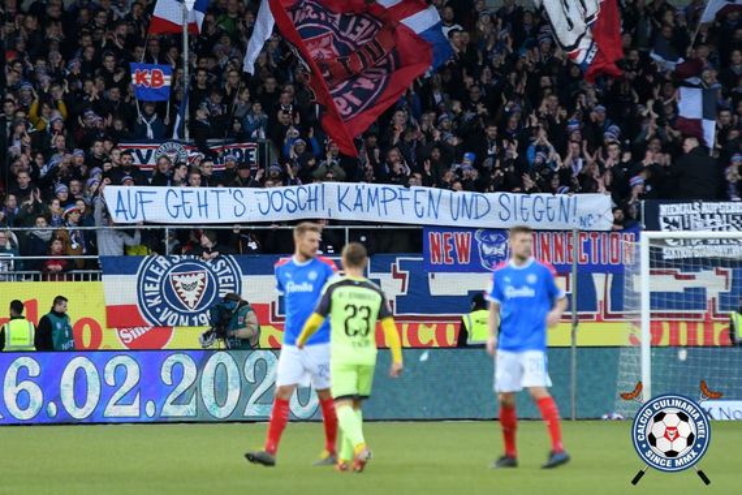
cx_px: 371
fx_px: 6183
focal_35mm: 300
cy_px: 248
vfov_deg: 4.6
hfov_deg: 6.9
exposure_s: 1/1250
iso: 800
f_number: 3.5
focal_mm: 200
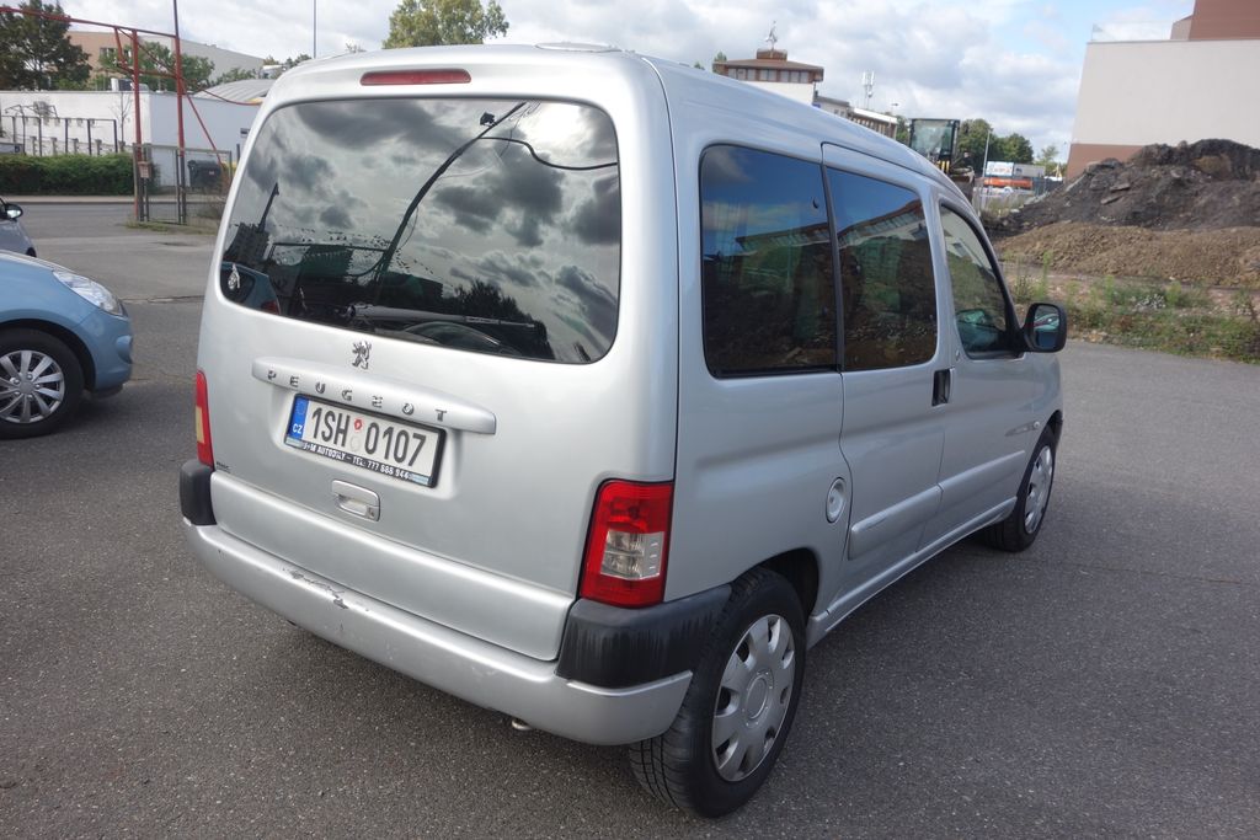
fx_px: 980
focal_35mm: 28
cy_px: 420
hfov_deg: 65.5
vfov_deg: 46.4
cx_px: 630
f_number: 5.6
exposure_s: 1/200
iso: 125
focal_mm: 10.4
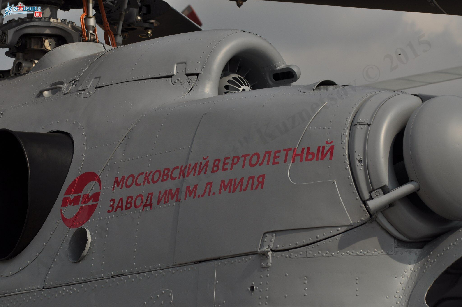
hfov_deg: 11.0
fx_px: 2403
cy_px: 154
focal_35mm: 188
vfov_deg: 7.3
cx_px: 231
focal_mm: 125
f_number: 8
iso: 200
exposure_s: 1/1600
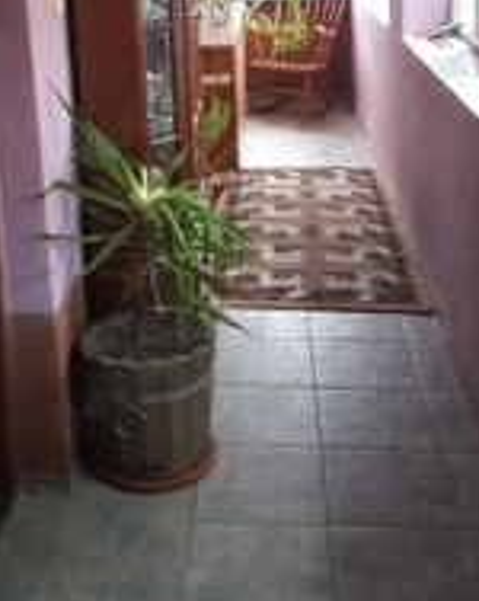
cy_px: 147
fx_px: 923
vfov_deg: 35.2
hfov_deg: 29.1
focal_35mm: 52
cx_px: 217
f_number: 2
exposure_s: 1/25
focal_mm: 4.6
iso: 640
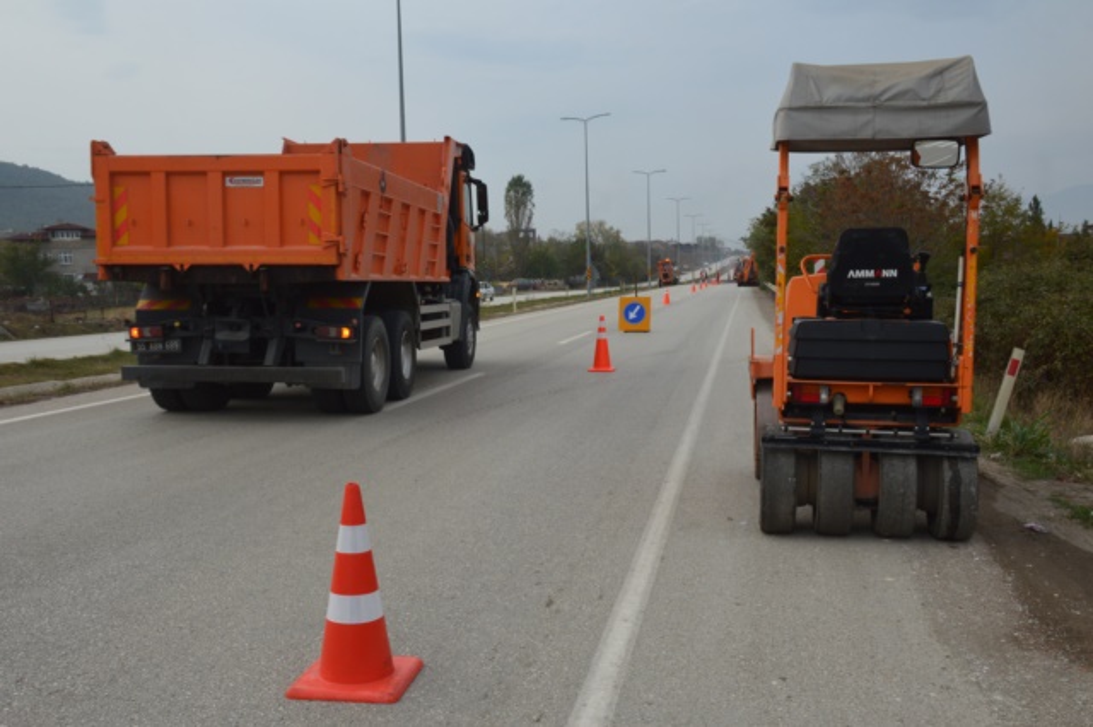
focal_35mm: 33
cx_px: 546
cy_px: 364
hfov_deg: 57.2
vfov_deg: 39.9
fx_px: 1001
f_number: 9
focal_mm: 22
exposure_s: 1/160
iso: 400
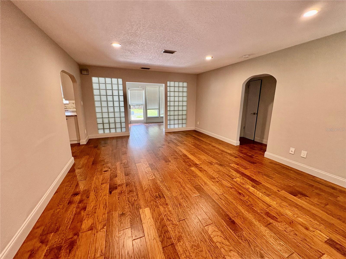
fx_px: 140
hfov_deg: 102.1
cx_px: 173
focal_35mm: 14
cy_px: 130
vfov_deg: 85.7
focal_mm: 2.22
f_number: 2.2
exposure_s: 1/120
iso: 320
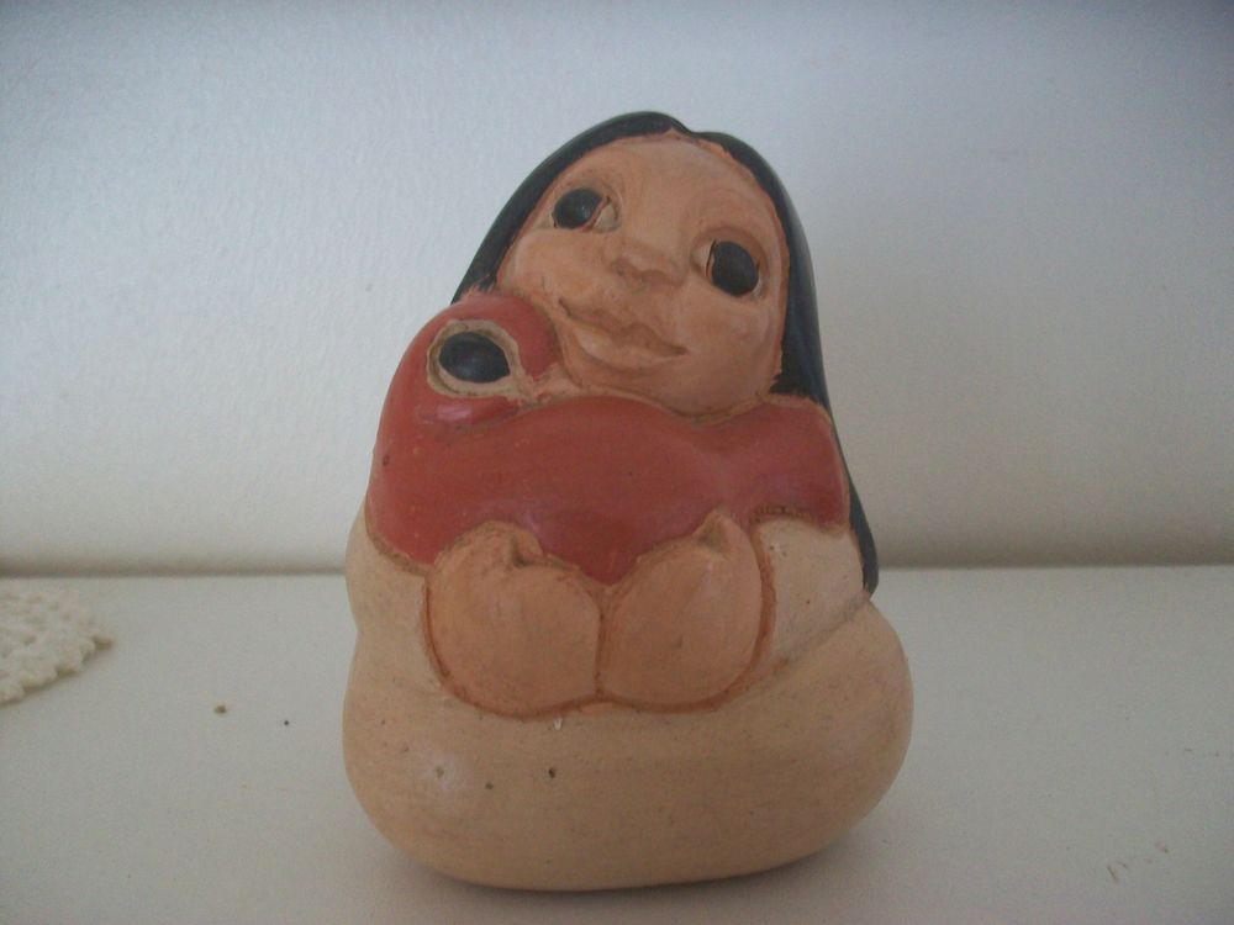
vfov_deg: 41.8
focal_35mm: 34
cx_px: 617
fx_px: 1212
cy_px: 462
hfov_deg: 54.0
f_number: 2.8
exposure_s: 1/20
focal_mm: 5.7
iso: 160
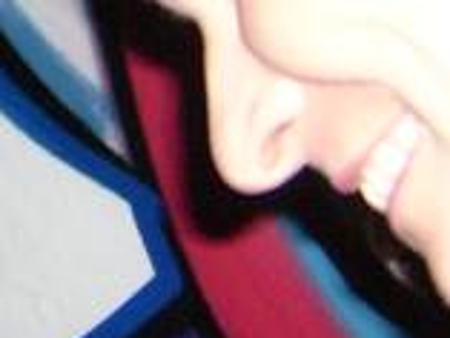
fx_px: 2316
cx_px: -183
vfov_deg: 8.3
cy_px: -57
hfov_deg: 10.8
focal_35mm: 178
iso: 100
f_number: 2.8
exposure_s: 1/60
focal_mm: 5.95
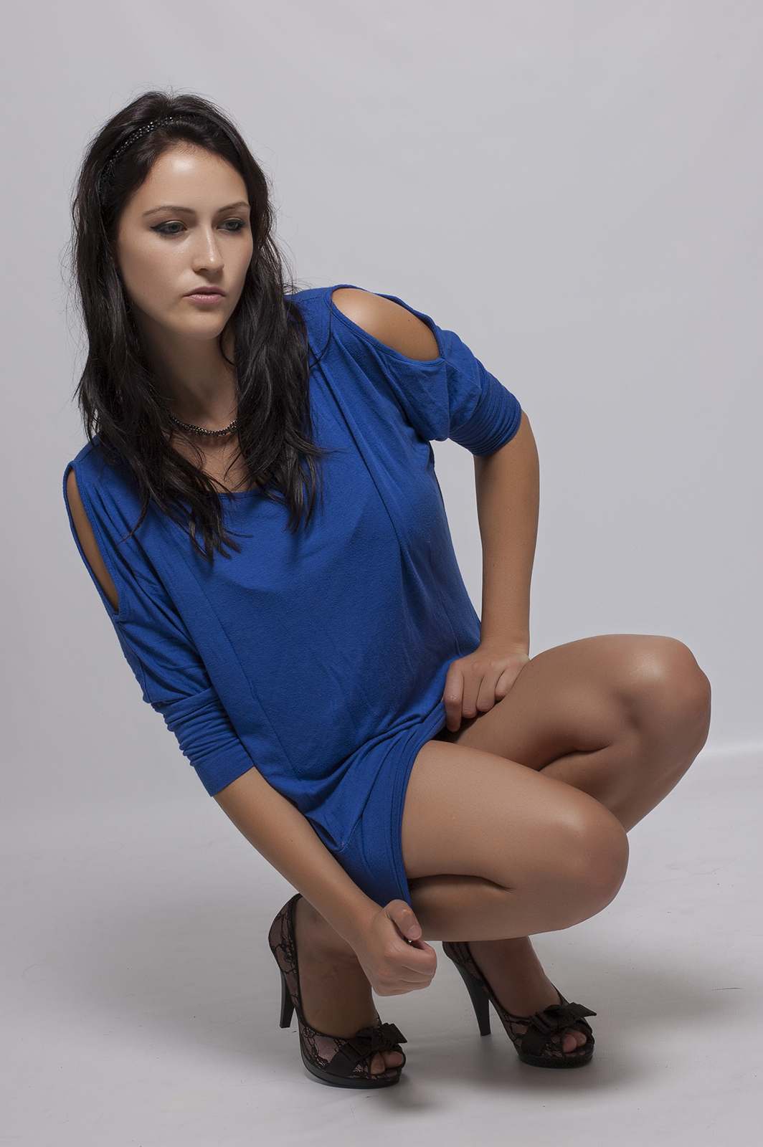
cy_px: 574
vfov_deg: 27.0
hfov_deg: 18.2
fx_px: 2388
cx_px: 382
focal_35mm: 75
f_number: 13
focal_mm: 50
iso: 200
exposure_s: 1/500
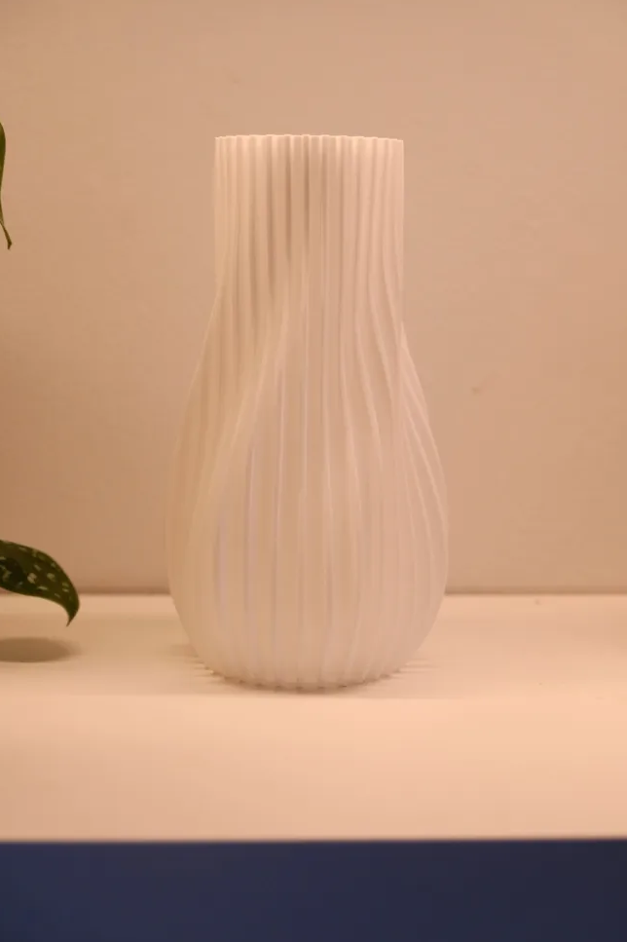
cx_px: 305
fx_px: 1595
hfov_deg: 22.2
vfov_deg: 32.9
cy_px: 460
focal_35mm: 61
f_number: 3.6
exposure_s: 1/640
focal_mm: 39
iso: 1600
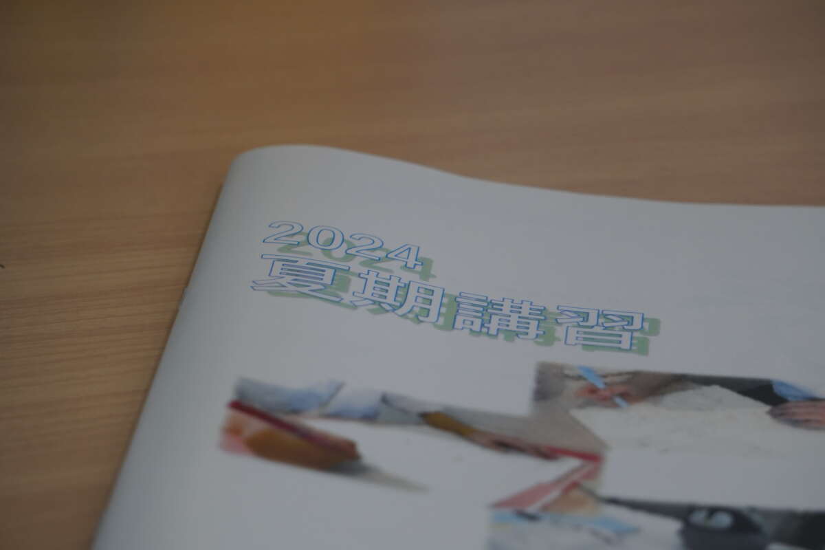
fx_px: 3987
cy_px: 275
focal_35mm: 174
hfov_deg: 11.8
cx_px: 412
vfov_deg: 7.9
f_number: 5.6
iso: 1000
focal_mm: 116
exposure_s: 1/200
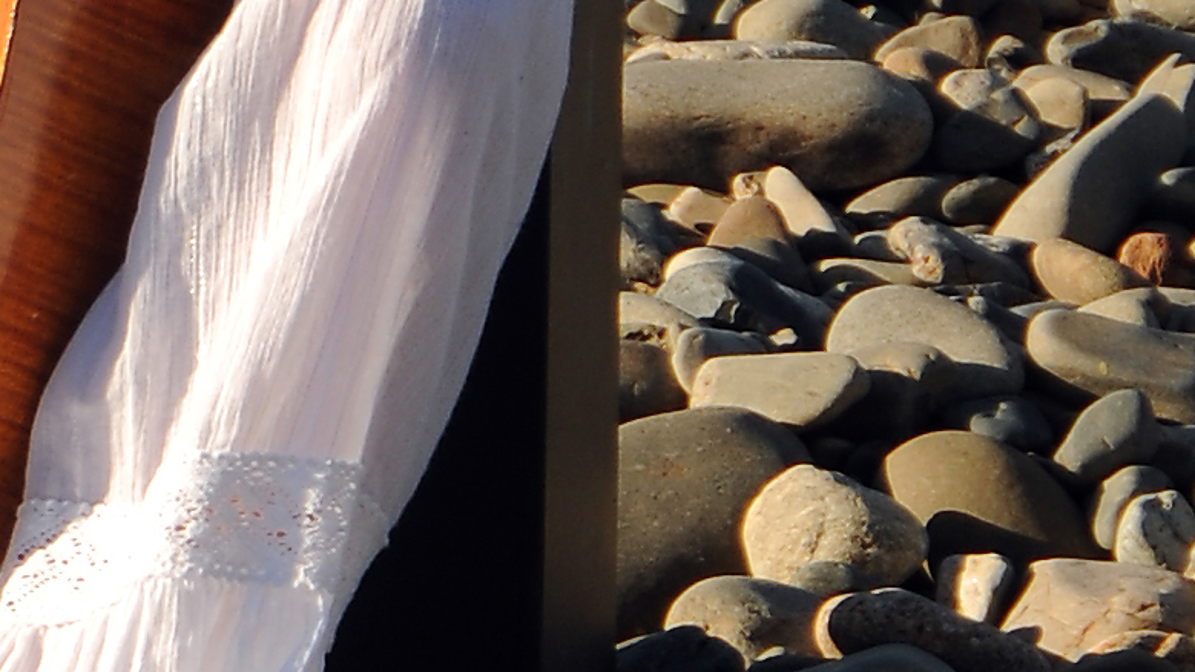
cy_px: -477
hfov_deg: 3.3
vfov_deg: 1.9
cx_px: -6
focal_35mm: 648
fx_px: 20527
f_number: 9
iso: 100
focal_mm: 75
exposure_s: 1/250
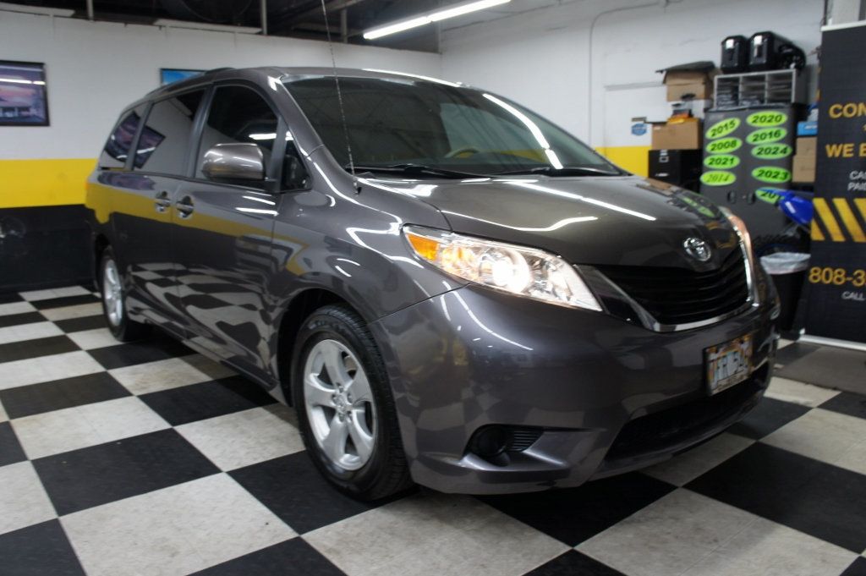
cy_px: 288
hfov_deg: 67.4
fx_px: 649
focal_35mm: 27
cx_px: 433
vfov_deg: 47.9
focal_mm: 18
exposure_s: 1/30
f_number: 3.5
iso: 200
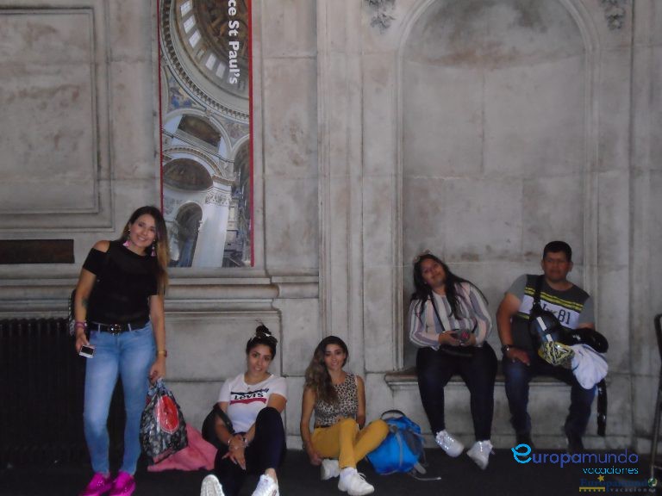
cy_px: 248
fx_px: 803
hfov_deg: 44.8
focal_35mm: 42
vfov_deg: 34.3
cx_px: 331
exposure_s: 1/50
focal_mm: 7.4
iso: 800
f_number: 4.1
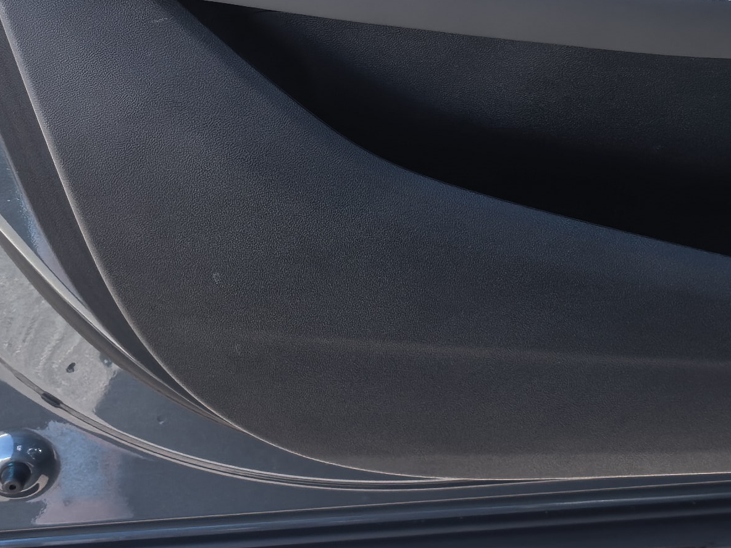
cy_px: -42
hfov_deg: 23.2
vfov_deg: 17.2
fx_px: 1753
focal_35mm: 83
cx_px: 596
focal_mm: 6.98
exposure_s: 1/387
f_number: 2
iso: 50
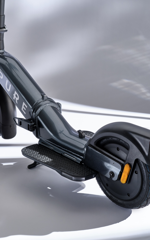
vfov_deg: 36.3
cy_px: 118
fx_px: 366
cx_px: 66
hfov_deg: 23.1
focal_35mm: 56
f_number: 16
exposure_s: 1/80
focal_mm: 49.8
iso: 500
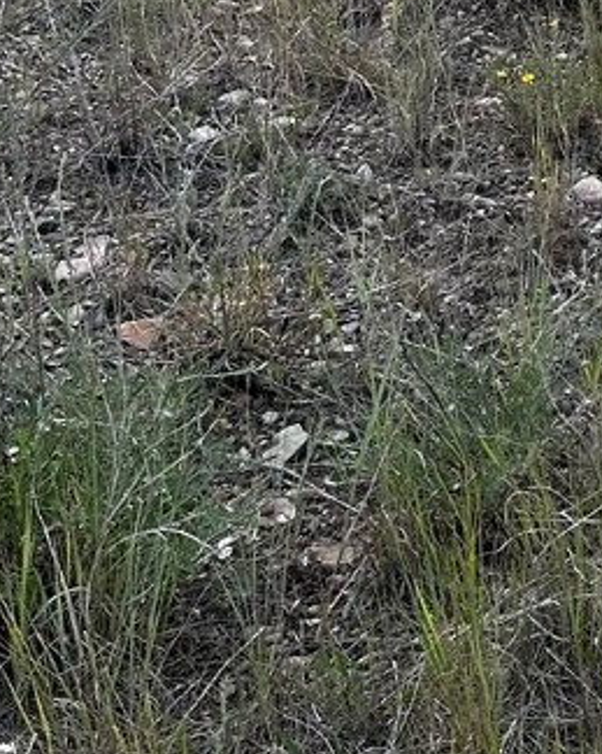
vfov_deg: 15.6
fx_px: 2473
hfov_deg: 12.3
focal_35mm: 111
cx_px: 1190
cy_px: -465
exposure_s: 1/3247
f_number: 1.78
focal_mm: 6.86
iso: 80
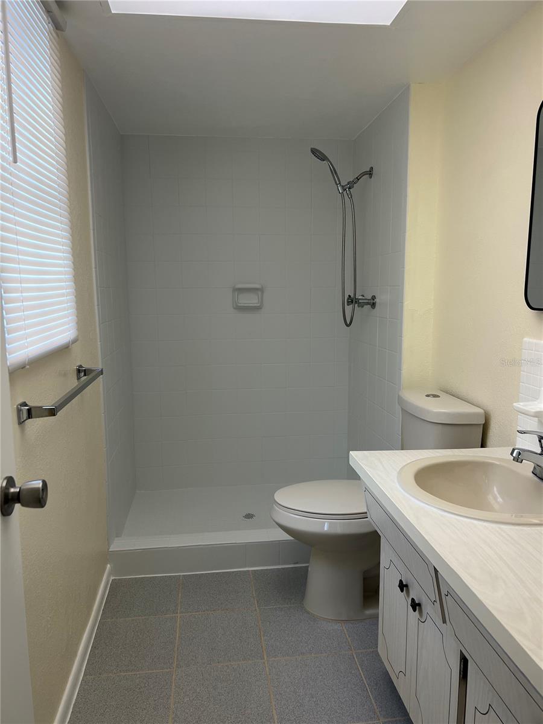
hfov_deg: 53.1
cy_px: 362
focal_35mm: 26
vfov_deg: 67.3
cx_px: 272
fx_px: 544
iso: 40
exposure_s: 1/120
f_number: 1.5
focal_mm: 5.7
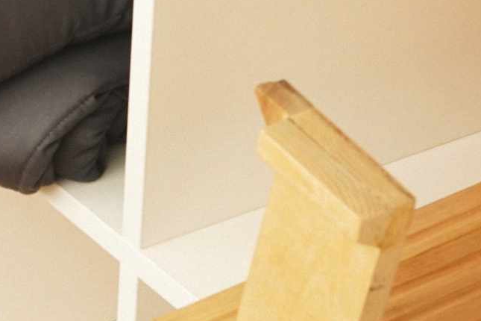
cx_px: -212
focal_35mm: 186
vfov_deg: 7.3
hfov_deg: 10.7
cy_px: -17
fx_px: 2485
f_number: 10
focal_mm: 50
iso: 400
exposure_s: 1/100
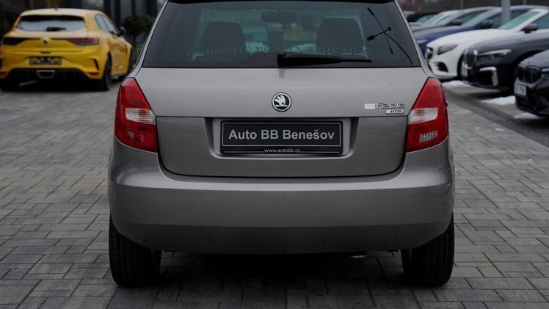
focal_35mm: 66
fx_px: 961
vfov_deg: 18.2
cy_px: 96
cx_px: 286
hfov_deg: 31.9
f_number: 3.2
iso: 100
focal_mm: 46
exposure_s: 1/60
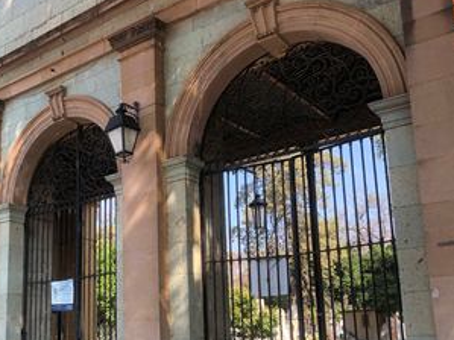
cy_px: 238
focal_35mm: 42
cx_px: 149
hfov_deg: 44.1
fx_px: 551
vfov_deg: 33.9
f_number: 1.8
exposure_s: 1/361
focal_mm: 4
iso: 20
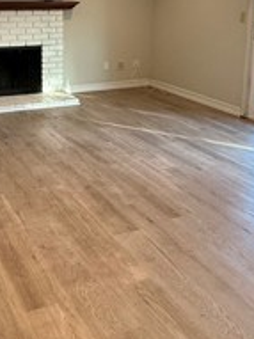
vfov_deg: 39.2
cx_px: 73
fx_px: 460
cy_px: 78
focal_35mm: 47
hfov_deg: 30.5
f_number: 2.2
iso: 320
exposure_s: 1/60
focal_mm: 2.22
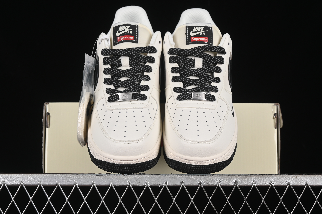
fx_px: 671
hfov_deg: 27.0
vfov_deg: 18.2
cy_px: 107
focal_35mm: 75
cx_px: 161
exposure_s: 1/80
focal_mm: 50
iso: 160
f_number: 8
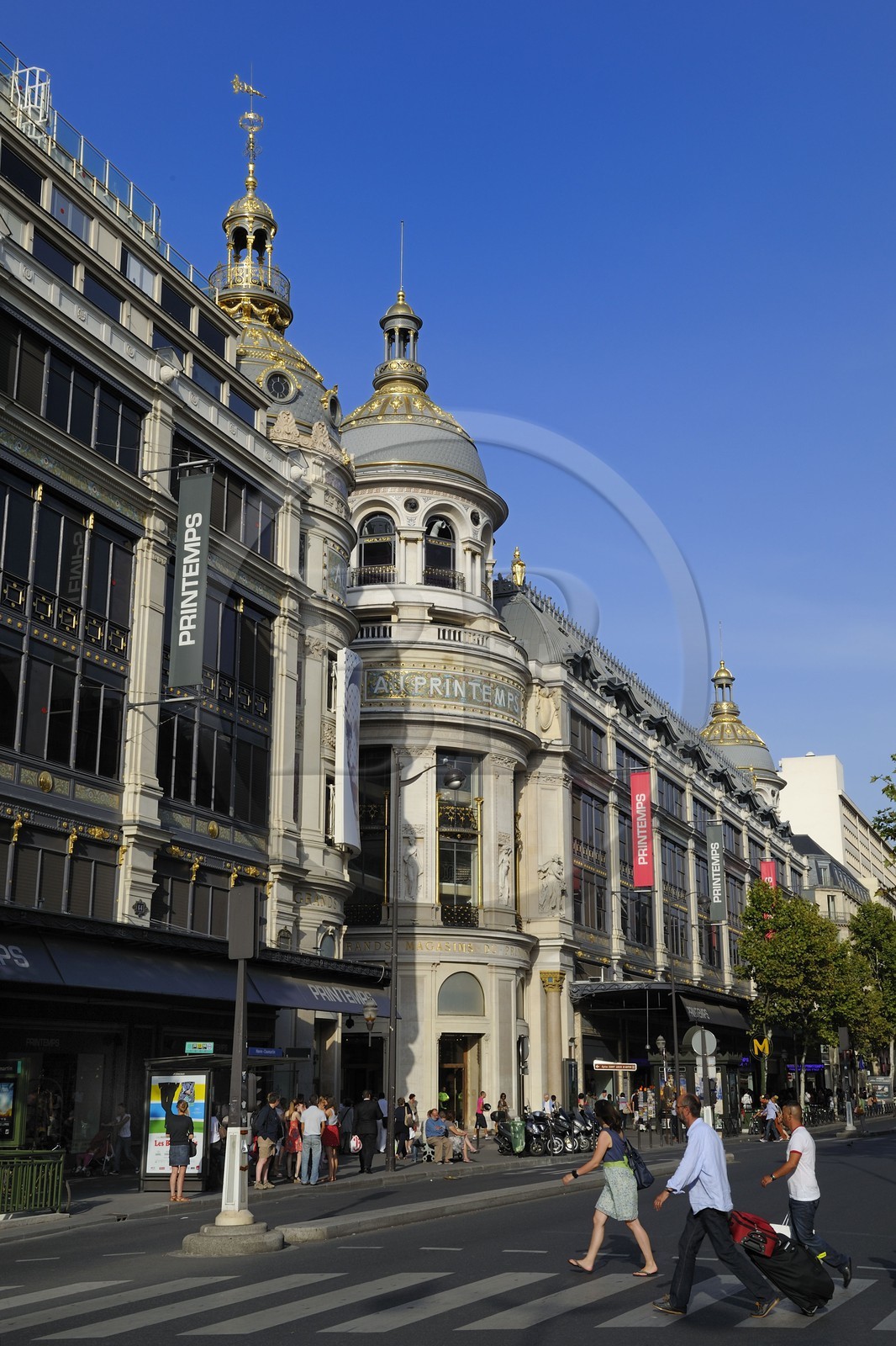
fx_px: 1419
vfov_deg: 50.7
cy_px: 673
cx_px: 448
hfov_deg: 35.0
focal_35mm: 38
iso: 200
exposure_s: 1/160
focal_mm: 38
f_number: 14
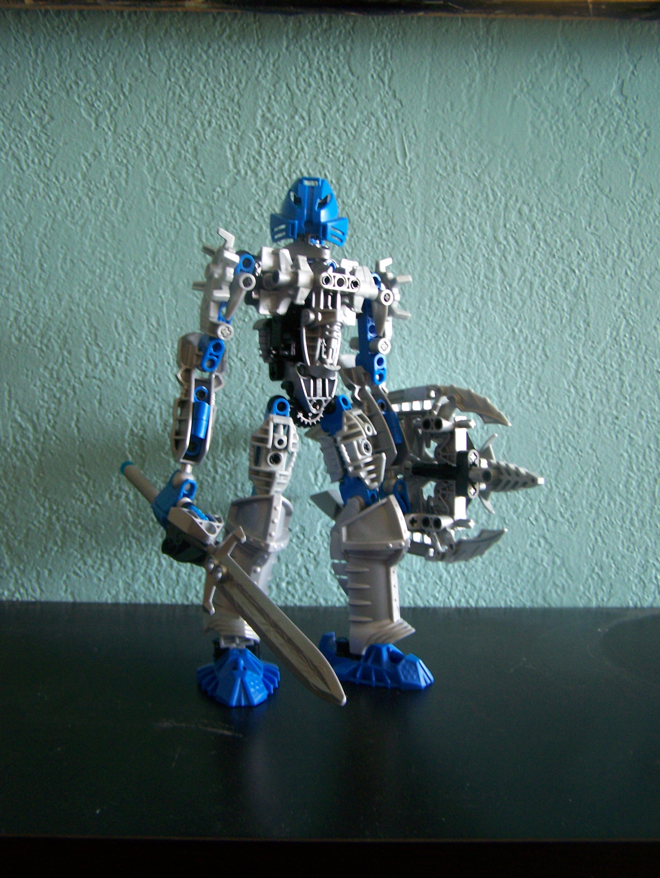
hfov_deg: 37.8
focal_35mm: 38
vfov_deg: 48.9
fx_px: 965
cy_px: 439
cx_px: 330
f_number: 2.8
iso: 160
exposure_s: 1/10
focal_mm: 6.3
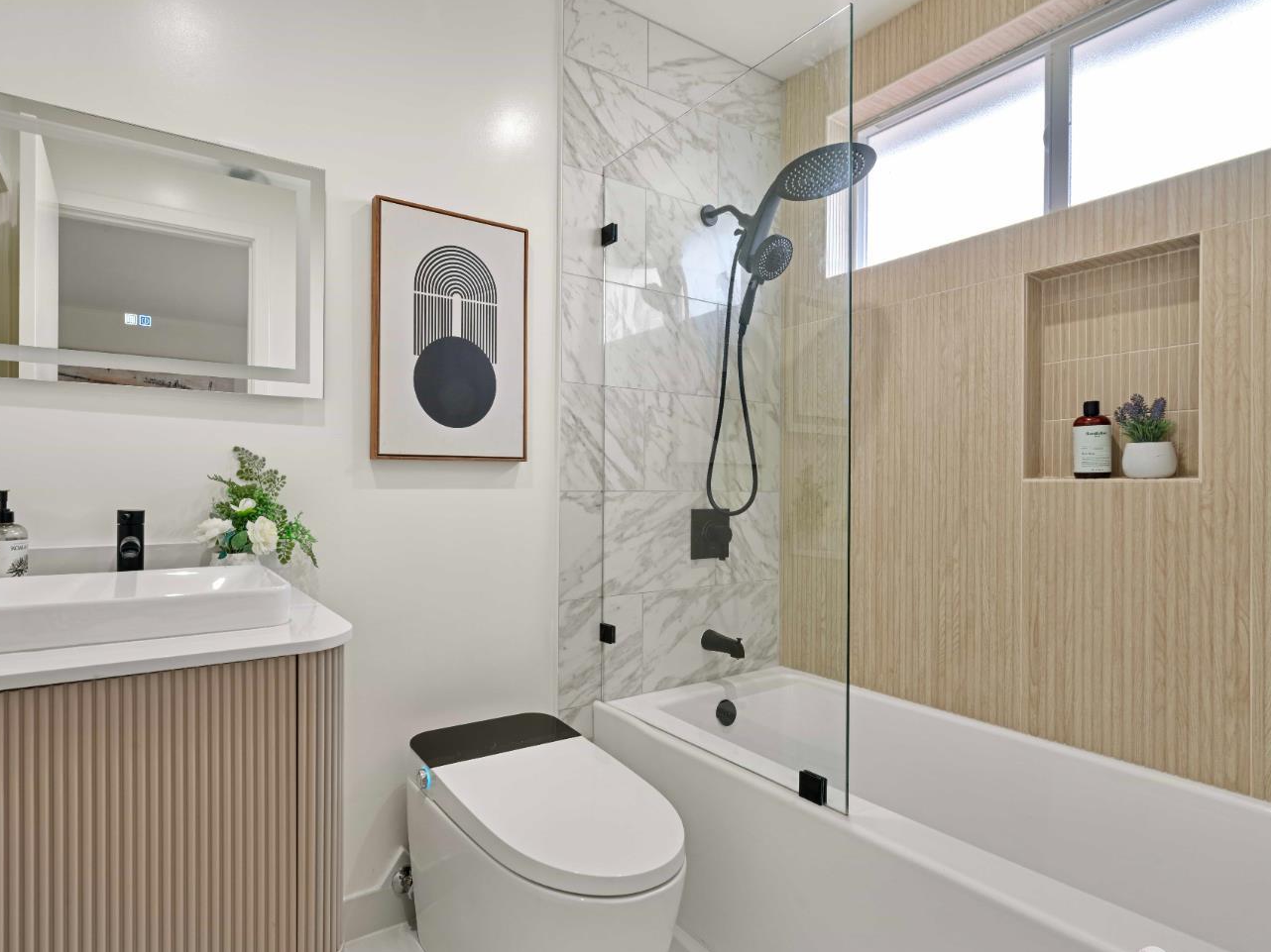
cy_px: 492
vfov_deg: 71.6
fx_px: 661
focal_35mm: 18
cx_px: 546
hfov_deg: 87.2
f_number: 14
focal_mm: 16
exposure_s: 1/3
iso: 250
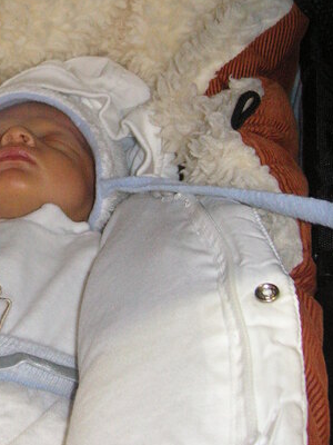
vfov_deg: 26.0
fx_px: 949
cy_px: 115
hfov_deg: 19.4
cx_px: 6
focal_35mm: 74
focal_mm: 6.1
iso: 160
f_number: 2.8
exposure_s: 1/45
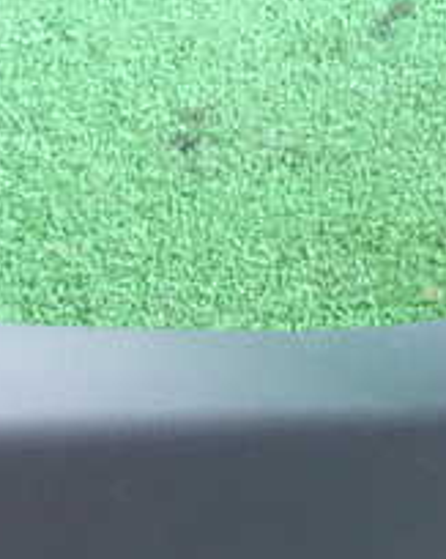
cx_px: 77
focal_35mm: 86
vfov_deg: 21.8
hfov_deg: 17.7
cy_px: 482
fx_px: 1420
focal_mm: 5.4
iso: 500
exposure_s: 1/30
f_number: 2.3
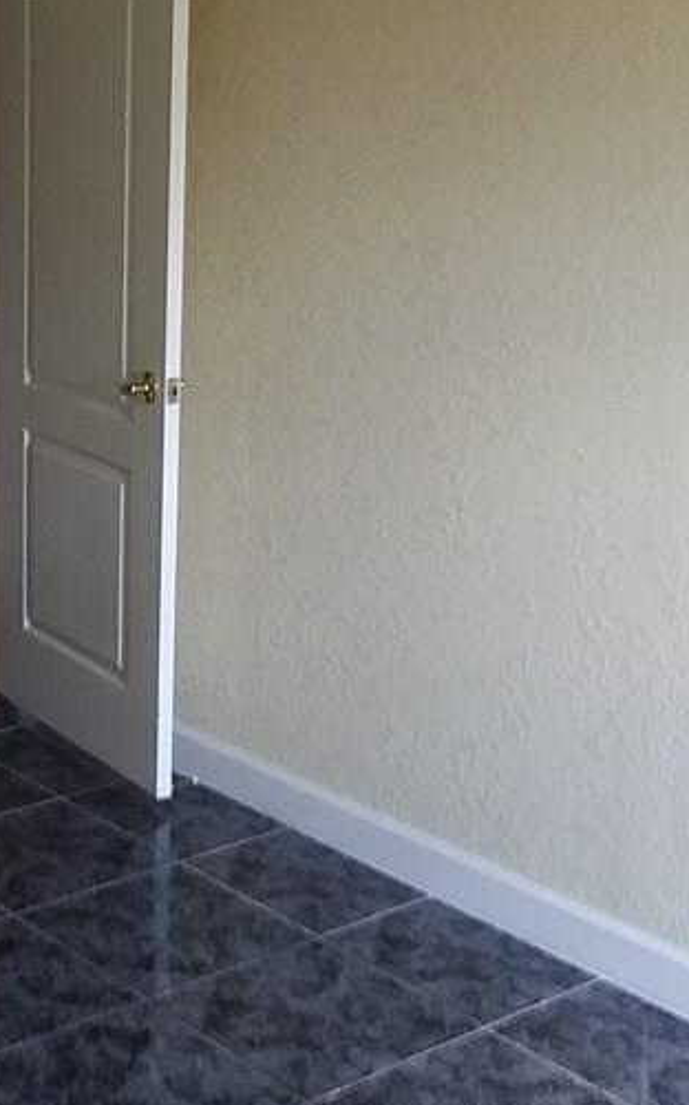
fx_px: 1895
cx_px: 93
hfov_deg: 20.3
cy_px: 519
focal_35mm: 63
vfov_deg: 32.5
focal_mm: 2.47
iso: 64
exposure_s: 1/30
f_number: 1.9
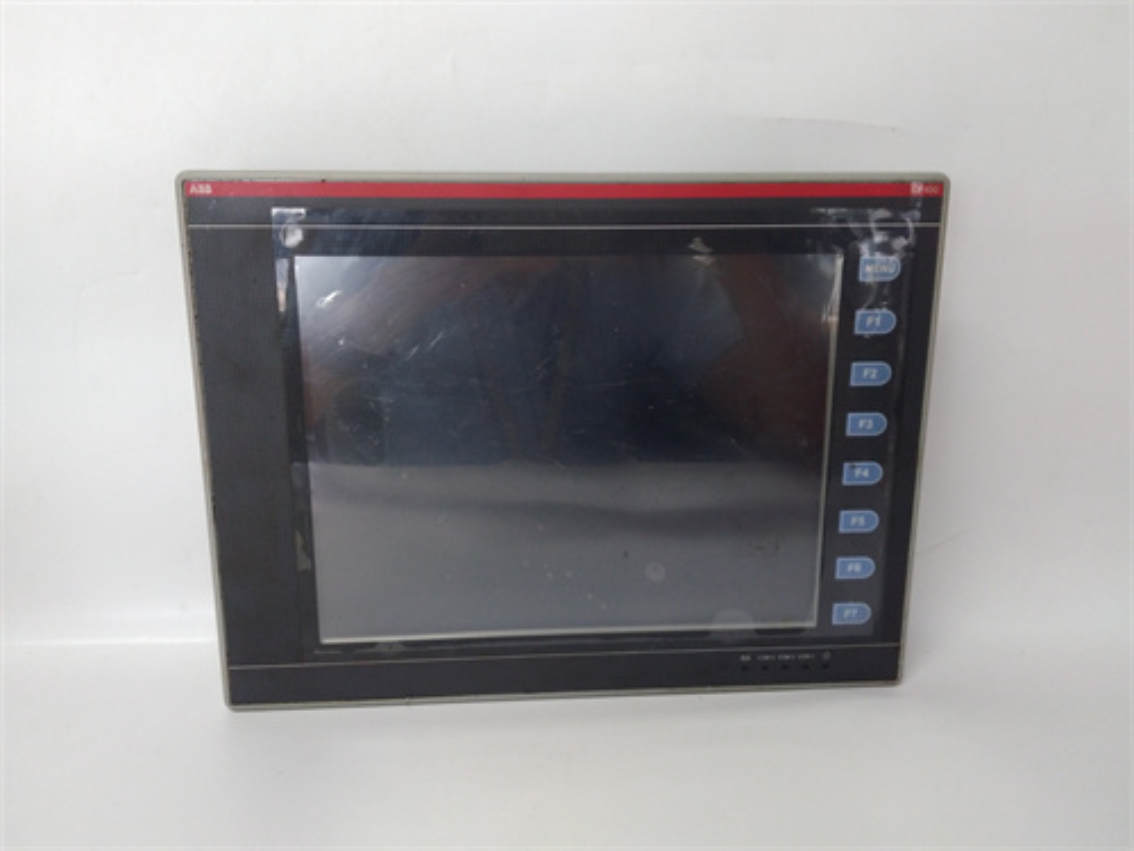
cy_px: 426
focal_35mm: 27
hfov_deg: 65.3
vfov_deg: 51.4
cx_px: 567
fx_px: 885
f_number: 2
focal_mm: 3.79
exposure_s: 1/33
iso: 188
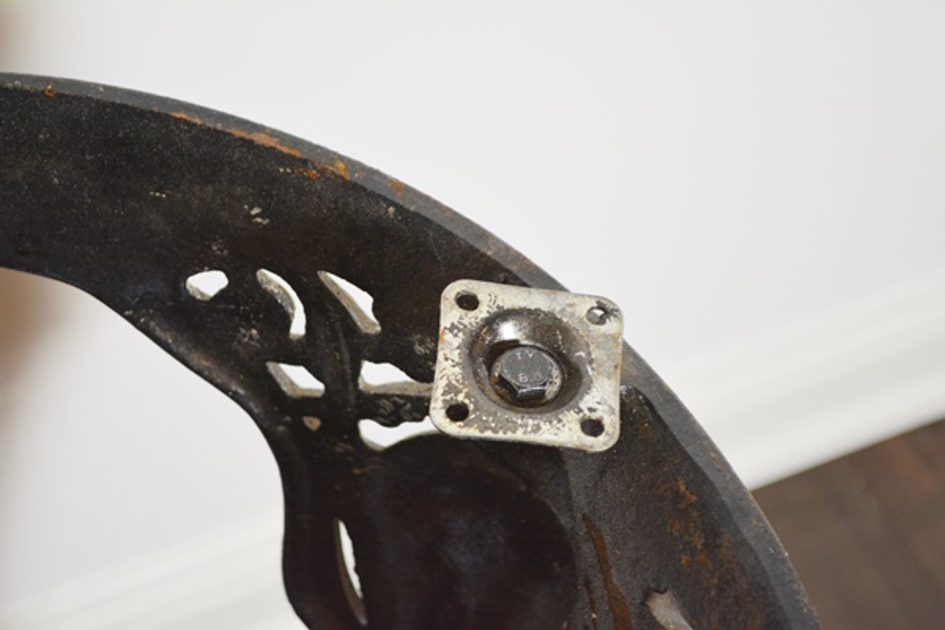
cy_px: 315
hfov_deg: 24.6
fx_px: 2165
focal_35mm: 82
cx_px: 472
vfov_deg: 16.6
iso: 800
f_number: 5.6
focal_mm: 55
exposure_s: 1/30
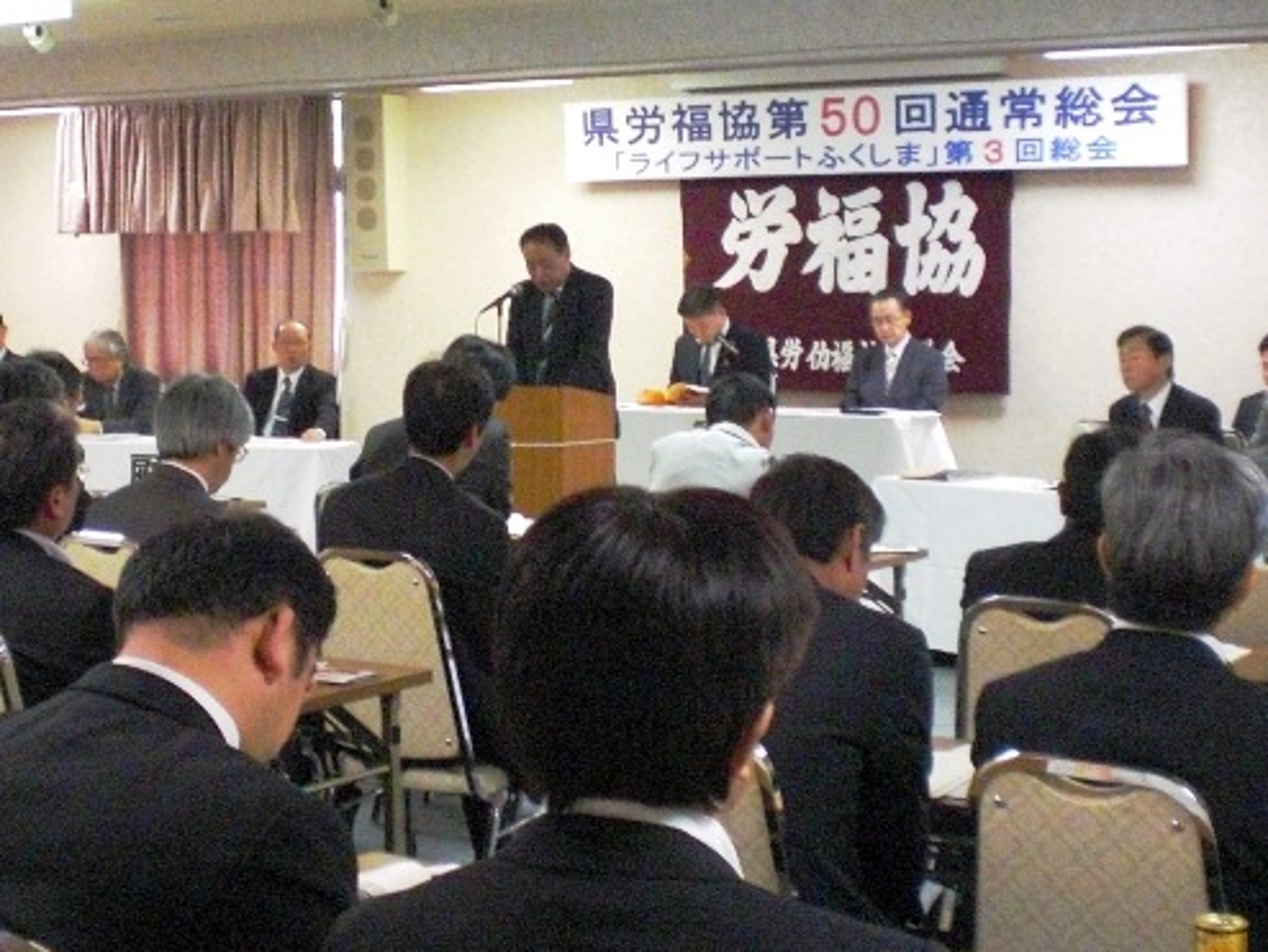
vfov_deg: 23.6
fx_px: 2272
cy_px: 378
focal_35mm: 62
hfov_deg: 31.1
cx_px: 488
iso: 800
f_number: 3.1
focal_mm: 6.3
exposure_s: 1/100
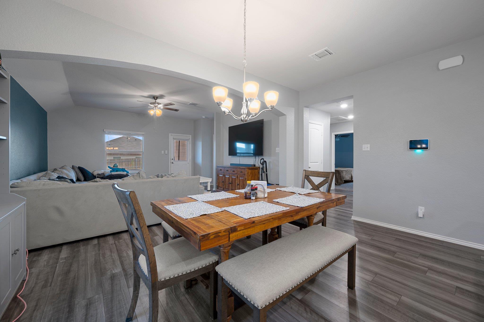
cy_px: 161
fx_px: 188
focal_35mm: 14
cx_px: 242
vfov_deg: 81.1
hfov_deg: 104.3
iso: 100
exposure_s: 4
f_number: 8
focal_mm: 14
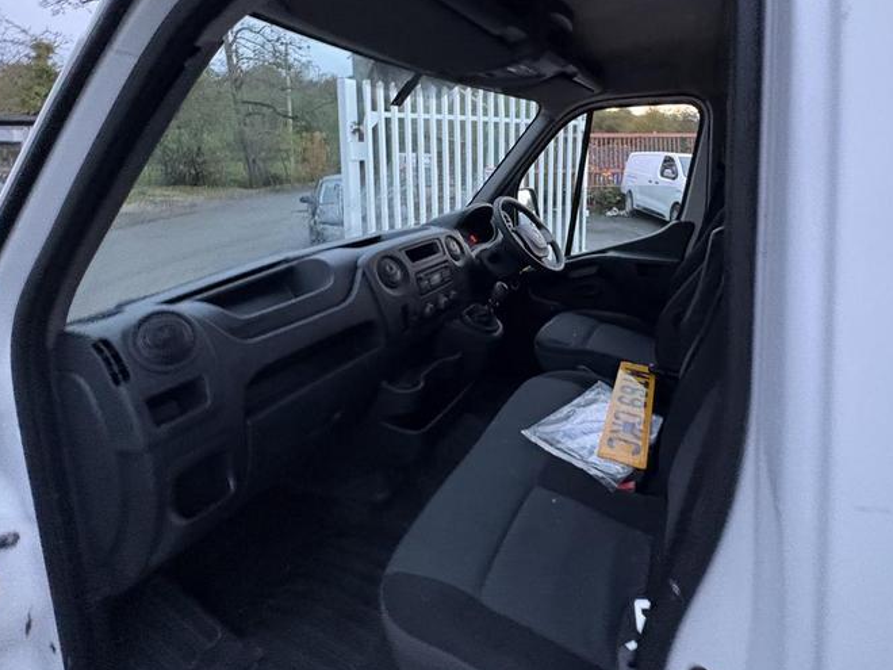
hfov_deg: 83.8
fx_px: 490
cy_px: 229
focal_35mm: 19
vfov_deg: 67.0
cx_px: 529
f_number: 2.2
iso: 800
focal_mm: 2.22
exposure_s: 1/60
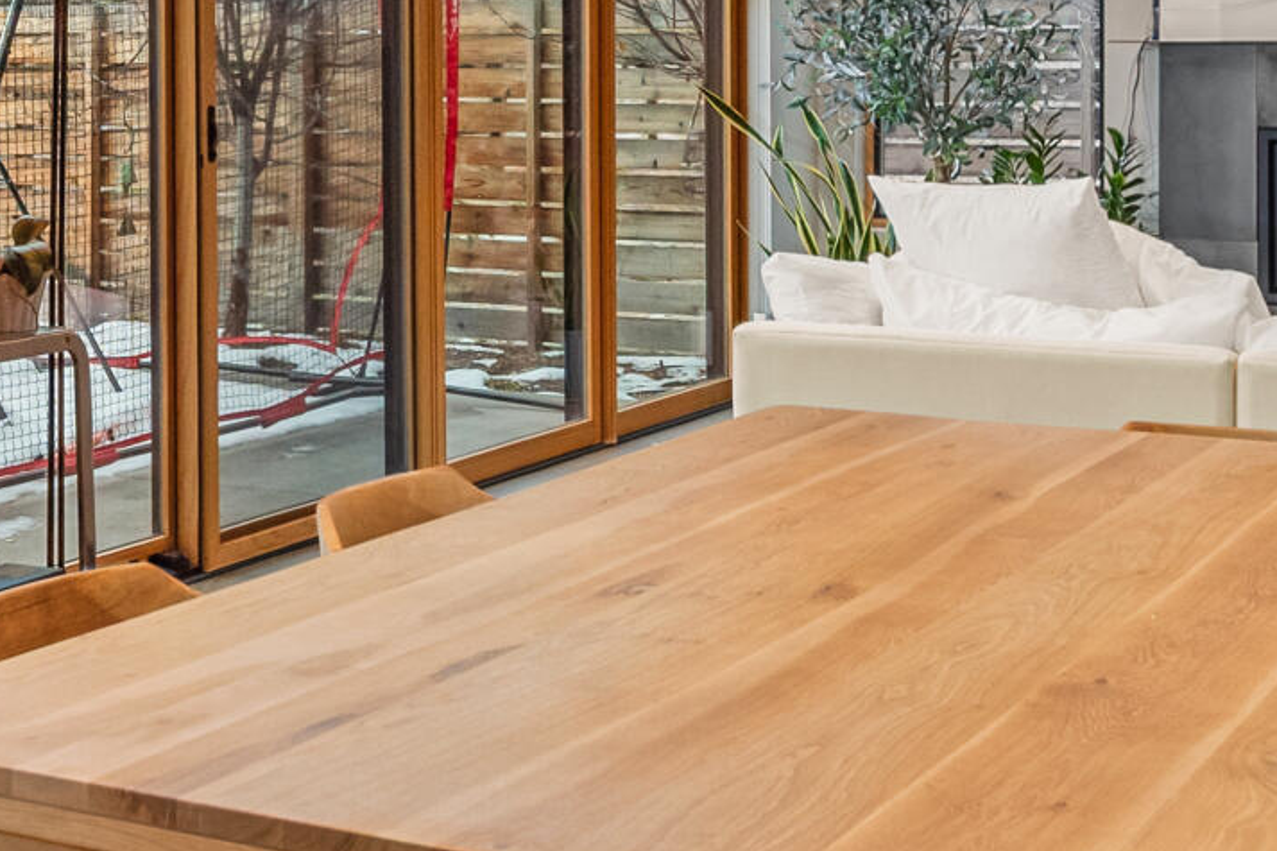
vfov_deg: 16.8
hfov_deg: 24.4
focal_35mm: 80
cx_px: 56
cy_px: 56
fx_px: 2837
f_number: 9
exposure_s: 1/3
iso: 400
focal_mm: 19
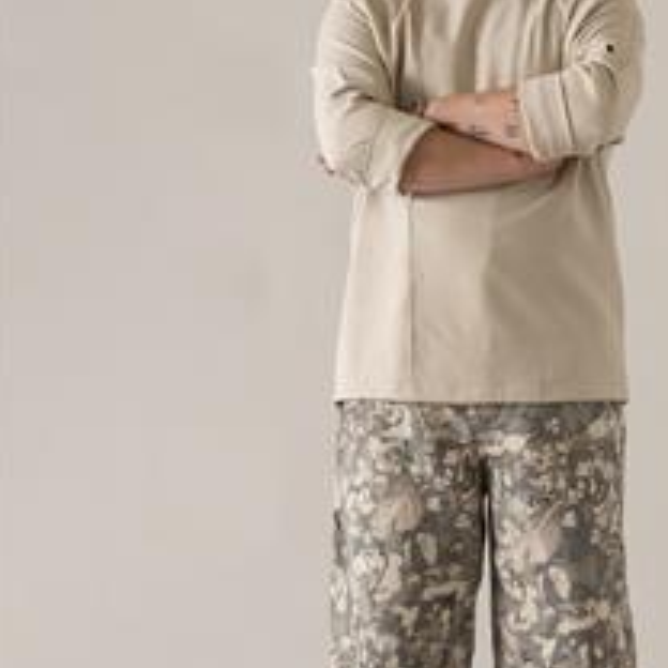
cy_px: 324
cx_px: 485
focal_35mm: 212
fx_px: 4629
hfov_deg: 8.2
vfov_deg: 8.3
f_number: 11
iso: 320
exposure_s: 1/160
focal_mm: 112
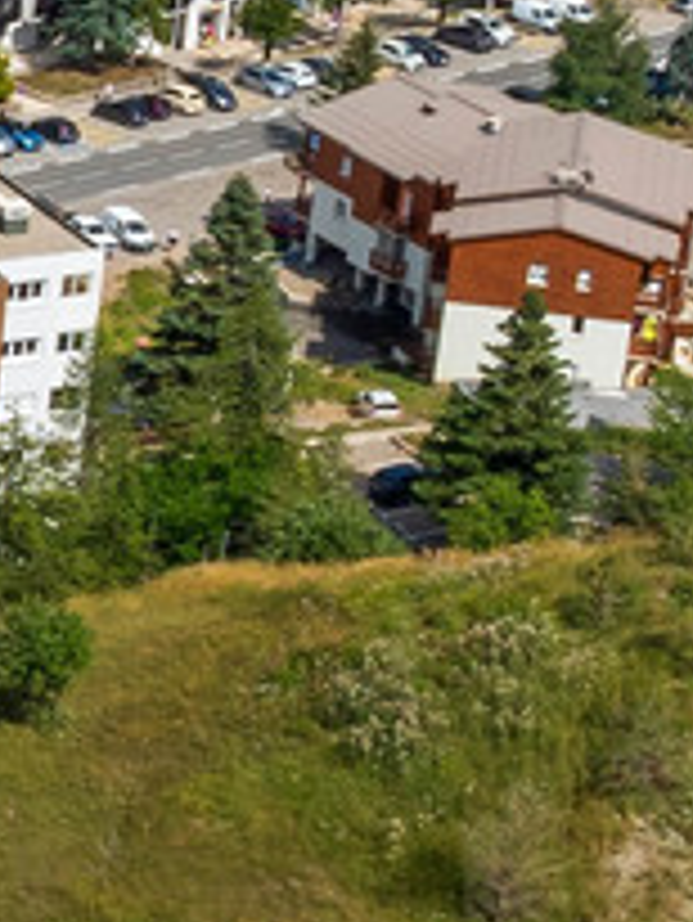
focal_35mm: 187
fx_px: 4986
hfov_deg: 7.4
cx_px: -1071
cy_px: 769
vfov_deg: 10.5
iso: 100
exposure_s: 1/200
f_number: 11
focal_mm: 12.3
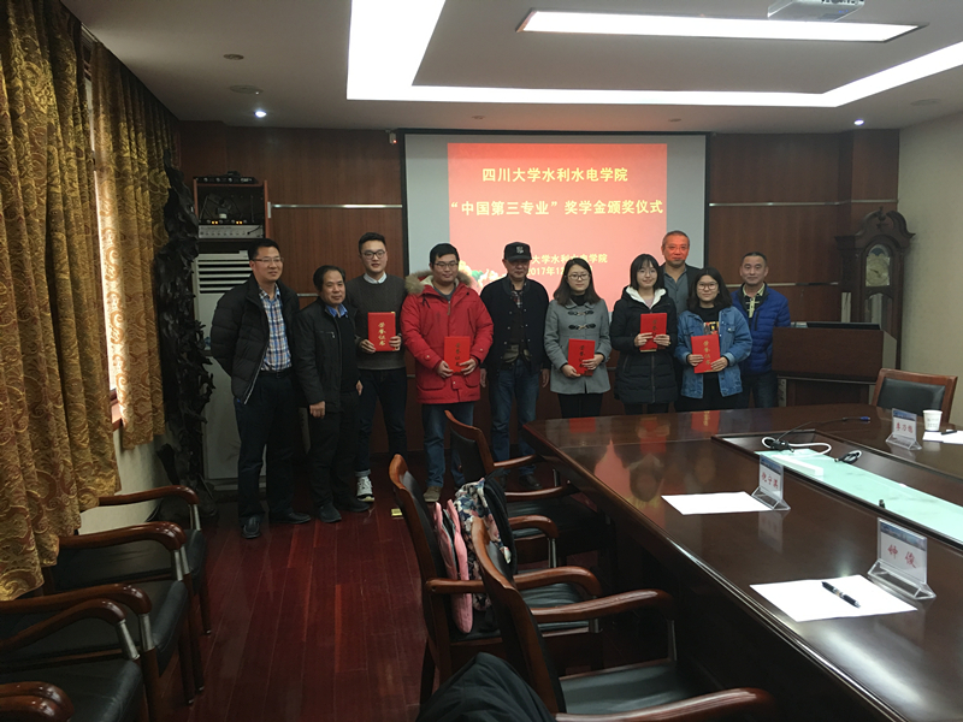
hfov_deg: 61.7
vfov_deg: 48.2
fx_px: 807
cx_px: 482
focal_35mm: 29
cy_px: 361
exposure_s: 1/33
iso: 125
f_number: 2.2
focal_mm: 4.15
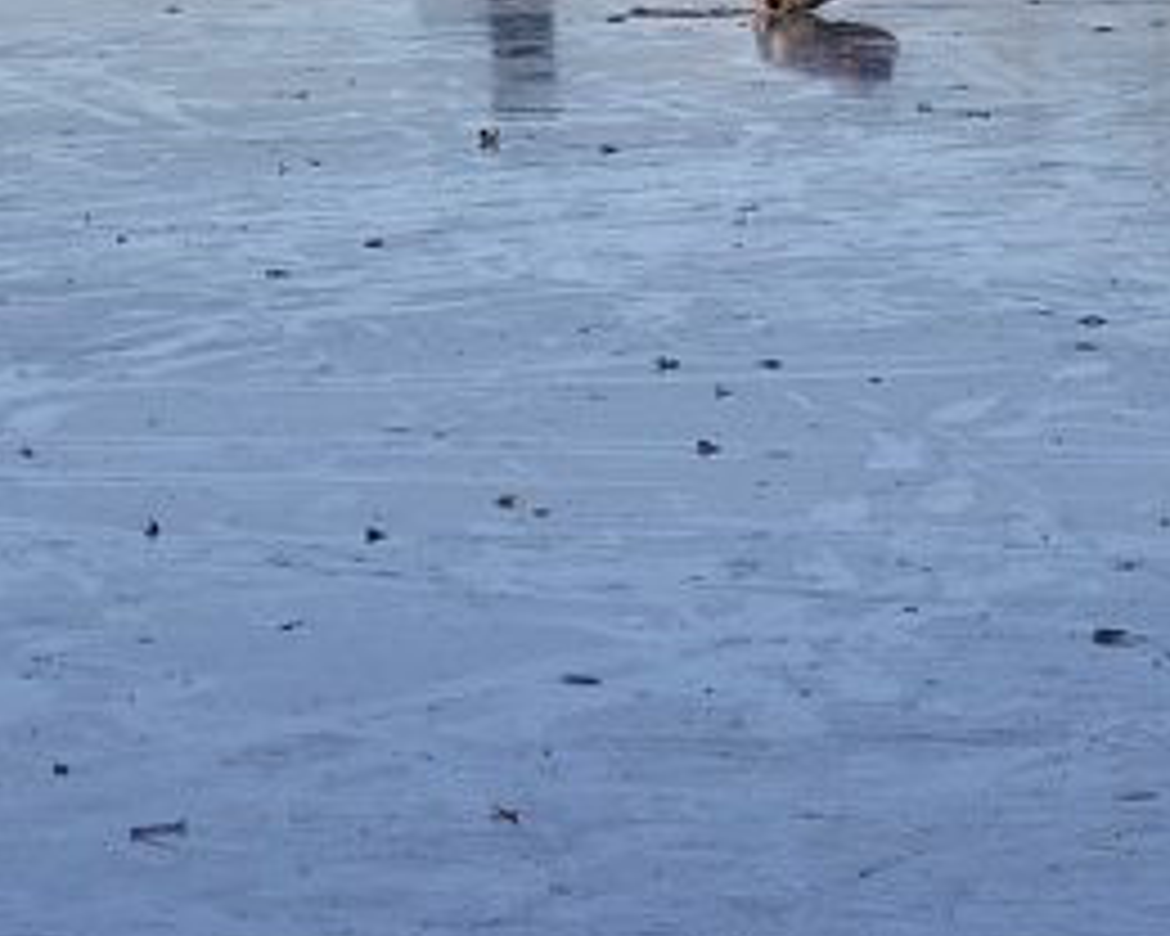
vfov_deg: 5.2
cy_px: -486
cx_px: -418
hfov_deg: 6.4
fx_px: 10312
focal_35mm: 298
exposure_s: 1/160
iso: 100
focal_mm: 55
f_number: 6.3
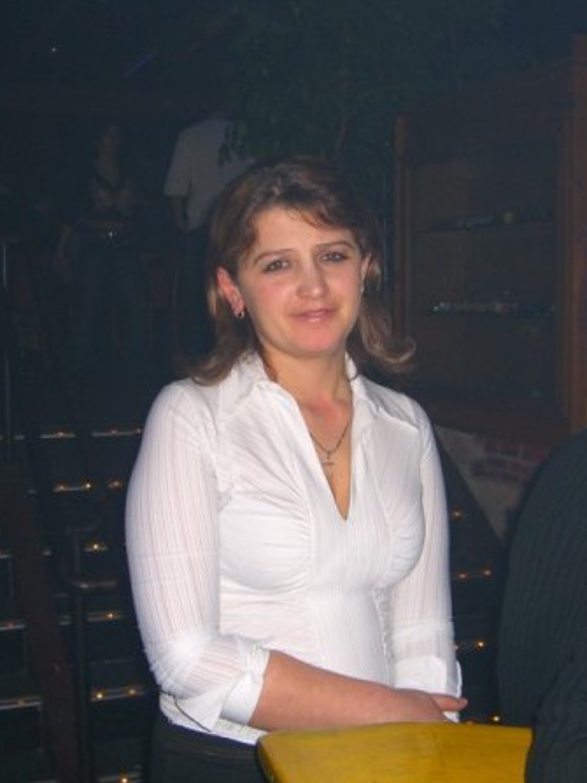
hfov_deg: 28.5
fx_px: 1154
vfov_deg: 37.5
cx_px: 294
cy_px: 391
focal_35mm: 51
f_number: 2.8
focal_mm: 7.9
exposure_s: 1/60
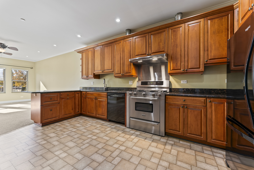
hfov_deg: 104.3
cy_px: 85
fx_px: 99
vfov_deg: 81.2
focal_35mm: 14
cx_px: 127
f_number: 7.1
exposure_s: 1/3
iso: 640
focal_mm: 14
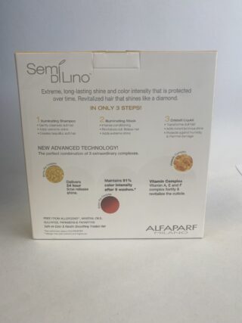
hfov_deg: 53.0
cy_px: 162
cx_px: 121
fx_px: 242
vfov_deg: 67.3
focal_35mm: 26
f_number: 1.8
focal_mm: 4.25
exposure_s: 1/120
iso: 32
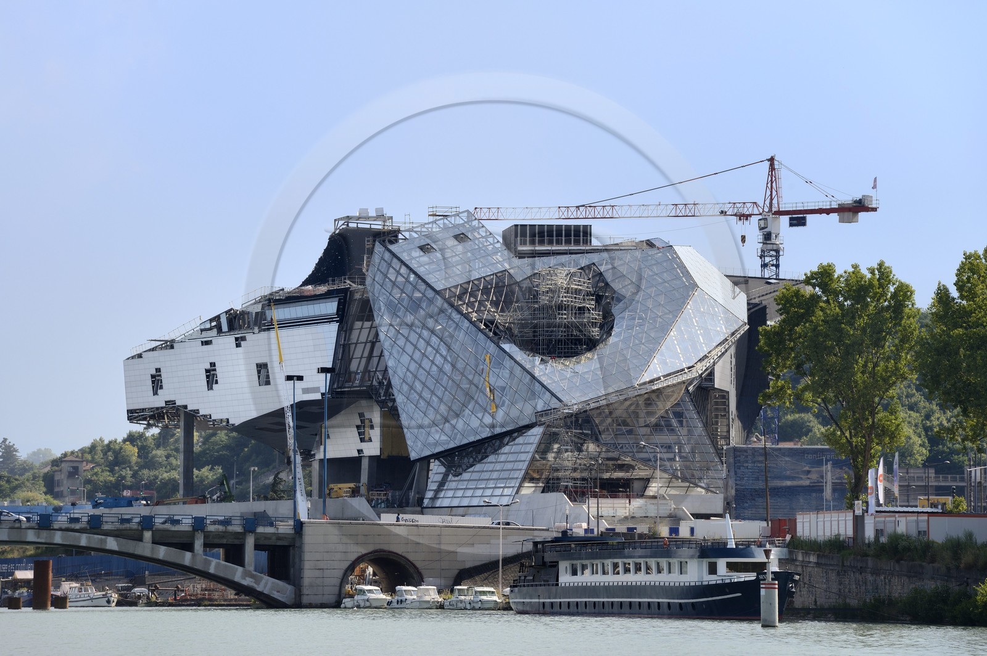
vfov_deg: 6.9
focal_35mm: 200
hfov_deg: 10.3
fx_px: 5479
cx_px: 494
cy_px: 328
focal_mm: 200
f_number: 11
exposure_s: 1/400
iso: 200
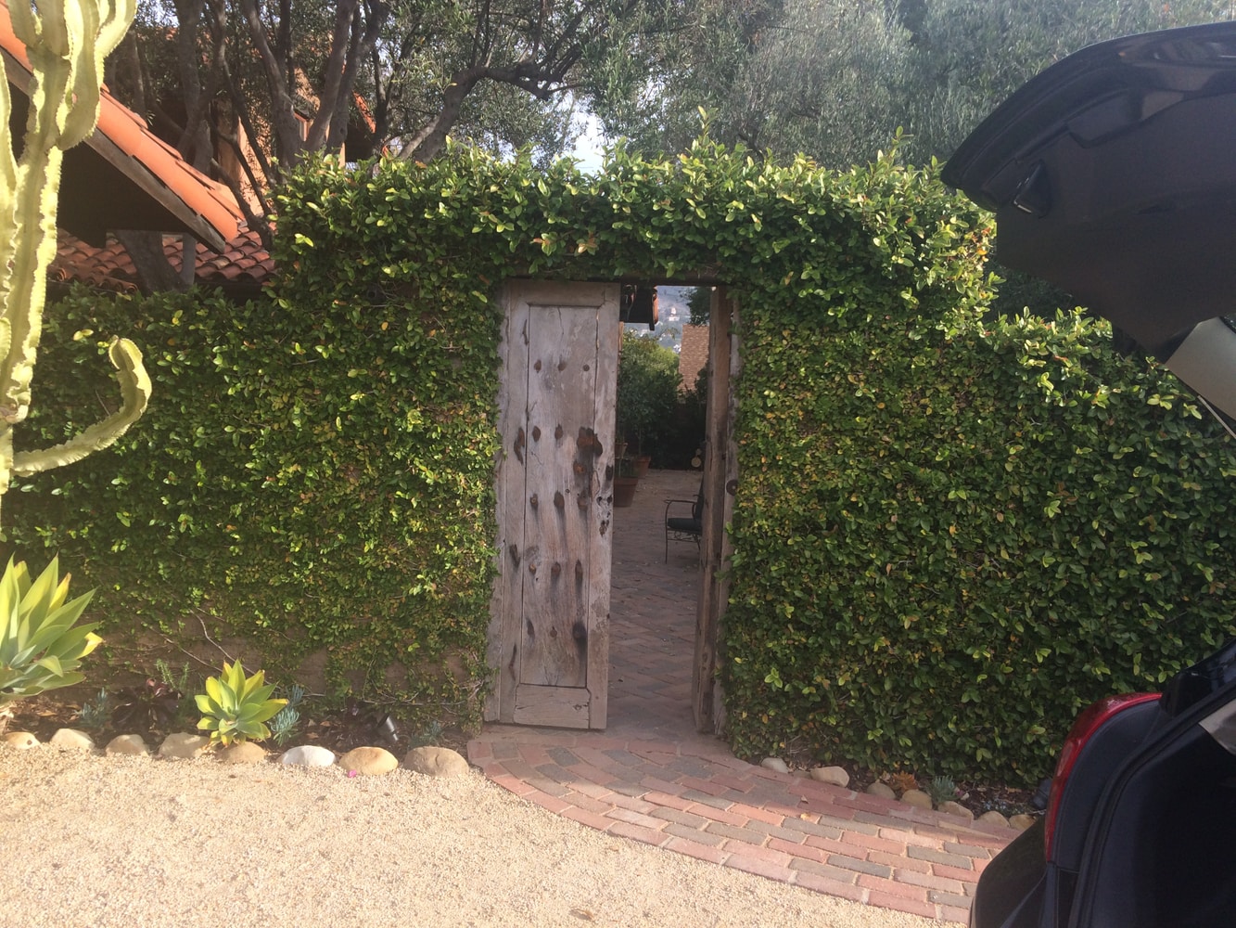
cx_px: 618
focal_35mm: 29
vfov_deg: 48.2
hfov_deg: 61.7
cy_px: 464
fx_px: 1036
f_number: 2.2
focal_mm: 4.15
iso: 32
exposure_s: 1/410
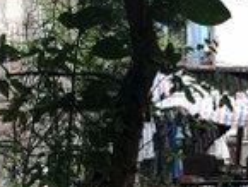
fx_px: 1104
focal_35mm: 154
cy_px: 233
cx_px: 56
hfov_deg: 12.8
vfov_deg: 9.5
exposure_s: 1/120
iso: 32
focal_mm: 3.99
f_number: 1.8
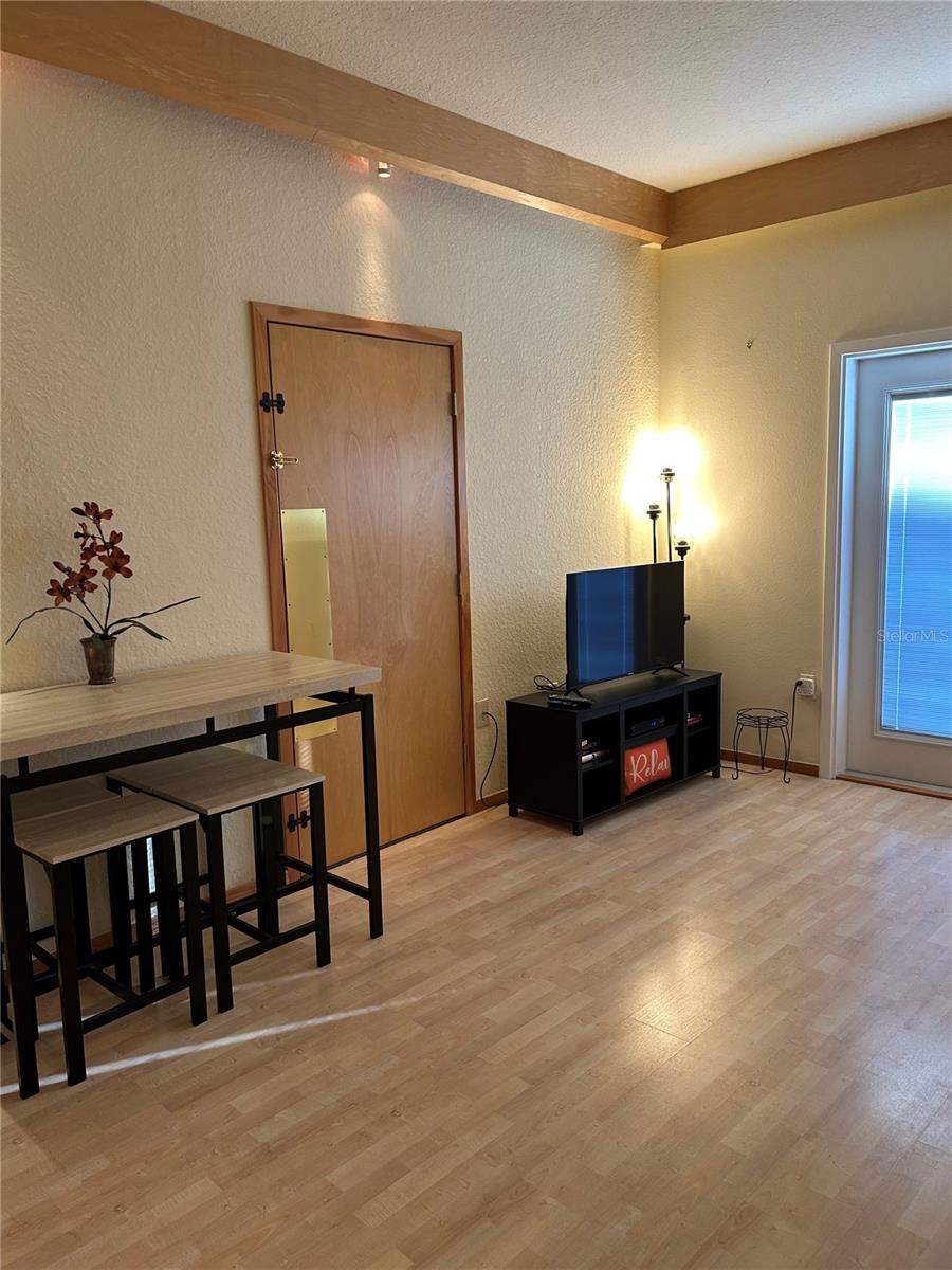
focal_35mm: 26
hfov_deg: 53.1
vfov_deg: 67.3
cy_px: 635
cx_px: 476
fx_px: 953
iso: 125
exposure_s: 1/60
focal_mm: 5.7
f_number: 1.5
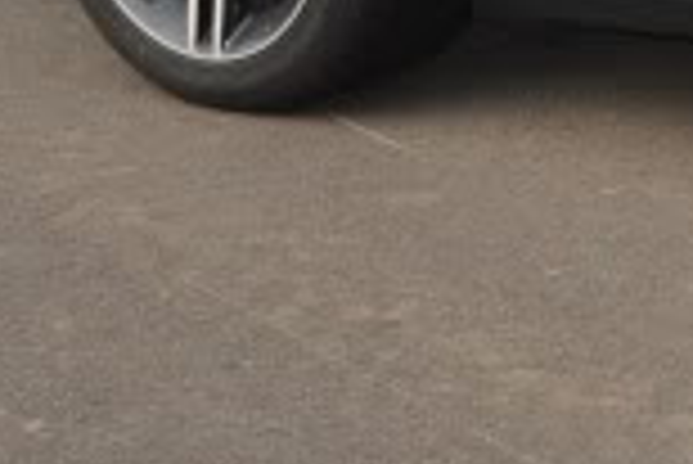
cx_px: 1624
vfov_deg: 7.3
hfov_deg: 10.1
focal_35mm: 179
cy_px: -541
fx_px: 3449
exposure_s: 1/200
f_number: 11
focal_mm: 18
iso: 400
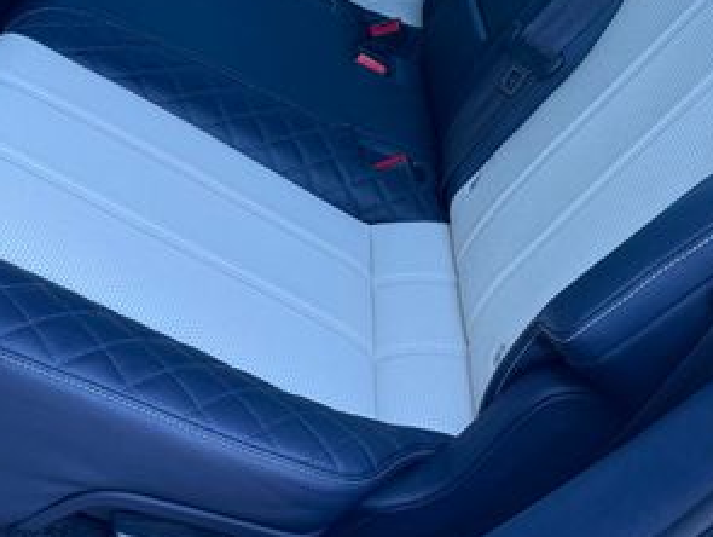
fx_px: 1072
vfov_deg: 26.7
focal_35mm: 52
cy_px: 7
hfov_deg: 36.6
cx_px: 435
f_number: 1.78
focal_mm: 6.76
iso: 160
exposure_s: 1/146
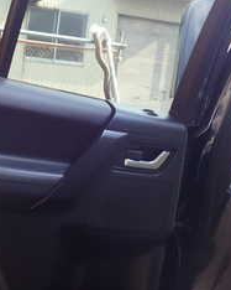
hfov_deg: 20.3
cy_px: 119
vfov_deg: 25.4
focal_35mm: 75
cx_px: 65
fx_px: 641
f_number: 3.2
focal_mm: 5.4
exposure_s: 1/60
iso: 100
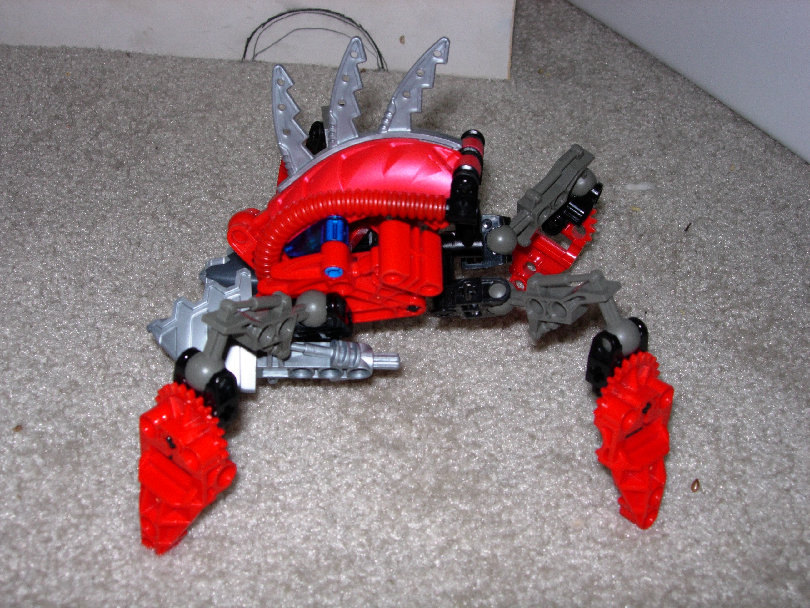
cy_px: 304
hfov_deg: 45.8
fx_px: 959
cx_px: 405
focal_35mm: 41
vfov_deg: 35.1
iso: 79
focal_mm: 8.5
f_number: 4.9
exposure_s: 1/64
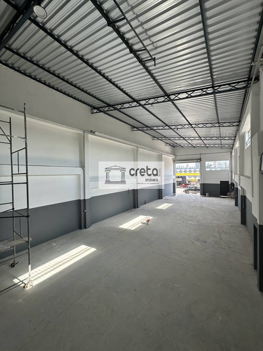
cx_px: 132
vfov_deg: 102.1
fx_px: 142
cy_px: 176
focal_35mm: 14
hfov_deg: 85.7
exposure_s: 1/179
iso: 40
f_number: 2.2
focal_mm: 2.22
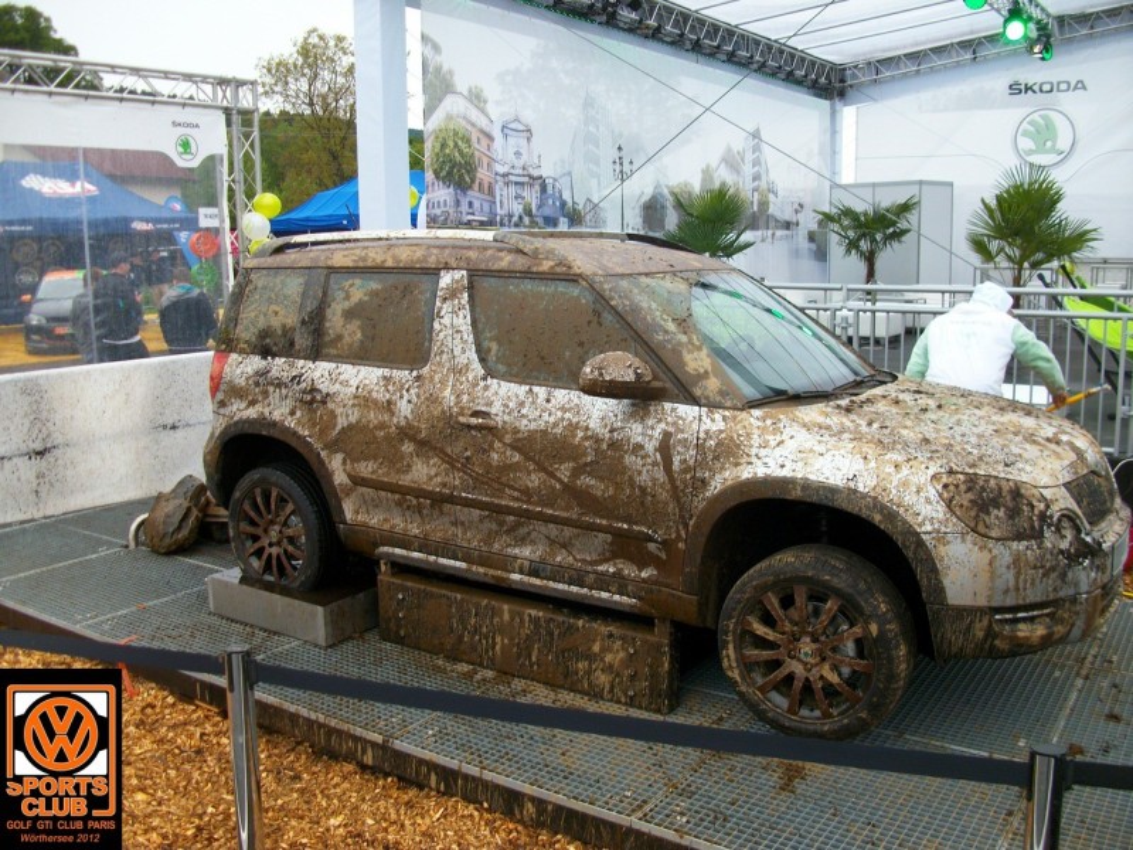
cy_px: 425
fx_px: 1113
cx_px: 566
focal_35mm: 34
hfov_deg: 54.0
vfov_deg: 41.8
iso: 80
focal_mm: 5.7
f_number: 2.9
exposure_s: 1/203
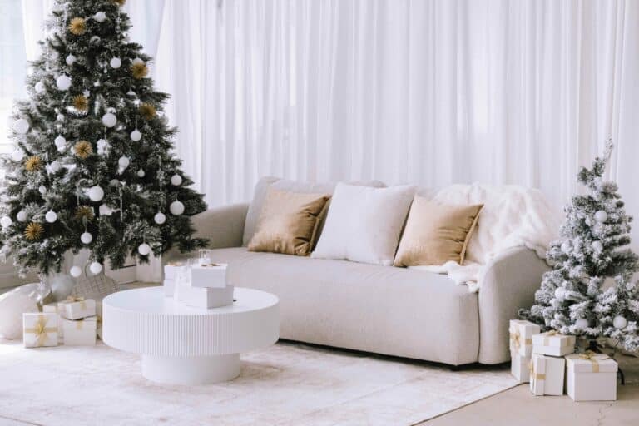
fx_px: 1331
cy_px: 213
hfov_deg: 27.0
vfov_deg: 18.2
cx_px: 320
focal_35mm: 75
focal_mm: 50
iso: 500
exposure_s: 1/125
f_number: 8
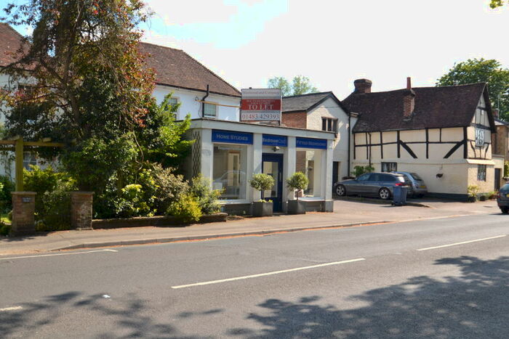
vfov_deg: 36.9
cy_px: 170
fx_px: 509
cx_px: 254
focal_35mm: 36
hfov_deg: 53.1
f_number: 6.3
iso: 100
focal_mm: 24
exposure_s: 1/200
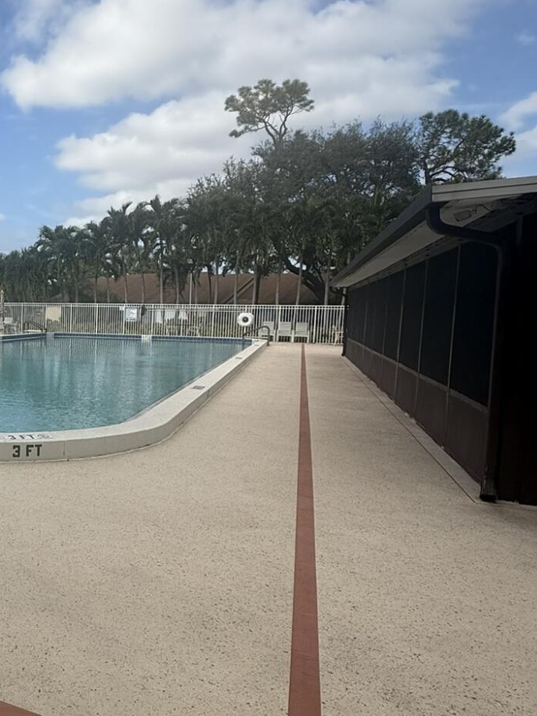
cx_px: -31
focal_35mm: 30
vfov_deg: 59.9
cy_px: 371
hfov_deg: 39.6
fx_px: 620
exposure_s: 1/2717
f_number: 2.2
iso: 50
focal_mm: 2.22
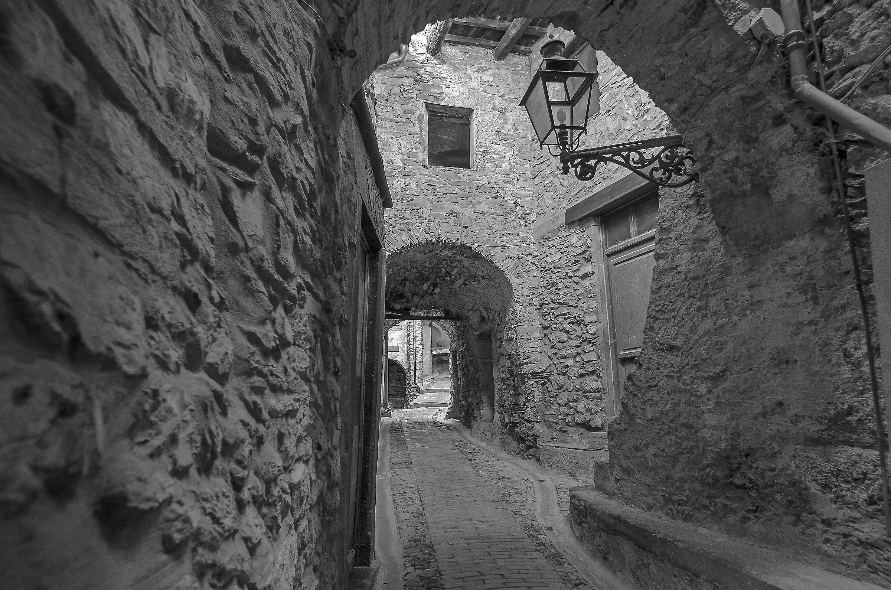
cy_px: 295
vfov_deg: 59.3
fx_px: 519
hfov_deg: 81.3
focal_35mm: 21
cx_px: 446
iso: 100
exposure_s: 1/8
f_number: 4.5
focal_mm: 14
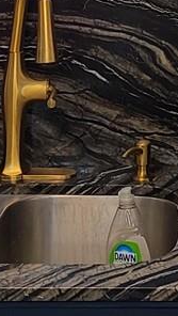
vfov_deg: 13.4
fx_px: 1231
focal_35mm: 147
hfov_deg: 8.2
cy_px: -220
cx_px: 228
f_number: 1.8
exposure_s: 1/60
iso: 40
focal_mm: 7
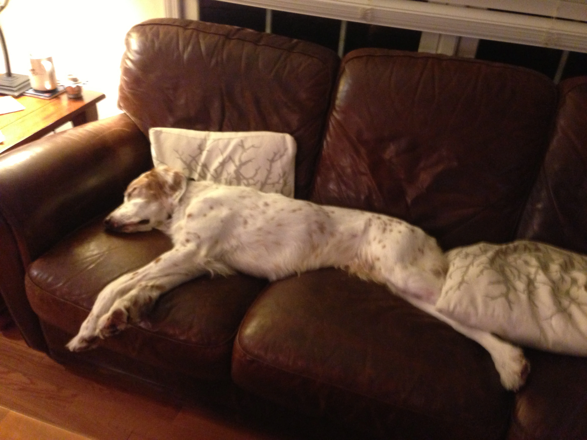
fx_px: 560
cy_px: 220
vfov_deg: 42.9
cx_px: 294
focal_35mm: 33
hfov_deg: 55.4
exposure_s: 1/15
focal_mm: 4.13
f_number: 2.4
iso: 500
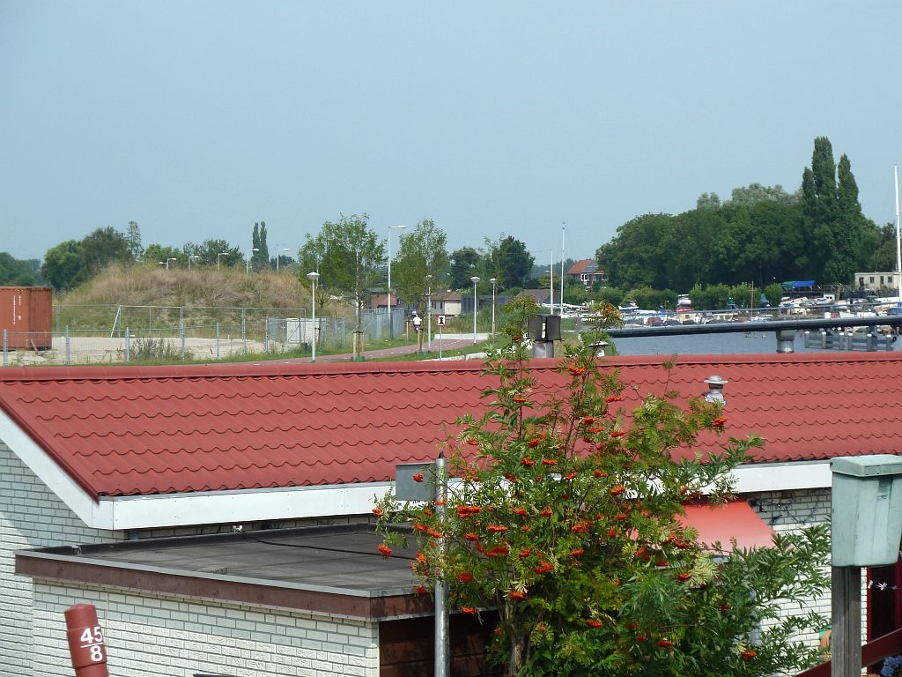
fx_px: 2892
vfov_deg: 13.3
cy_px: 338
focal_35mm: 111
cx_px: 451
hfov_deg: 17.7
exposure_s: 1/500
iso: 80
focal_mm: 18.2
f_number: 4.4
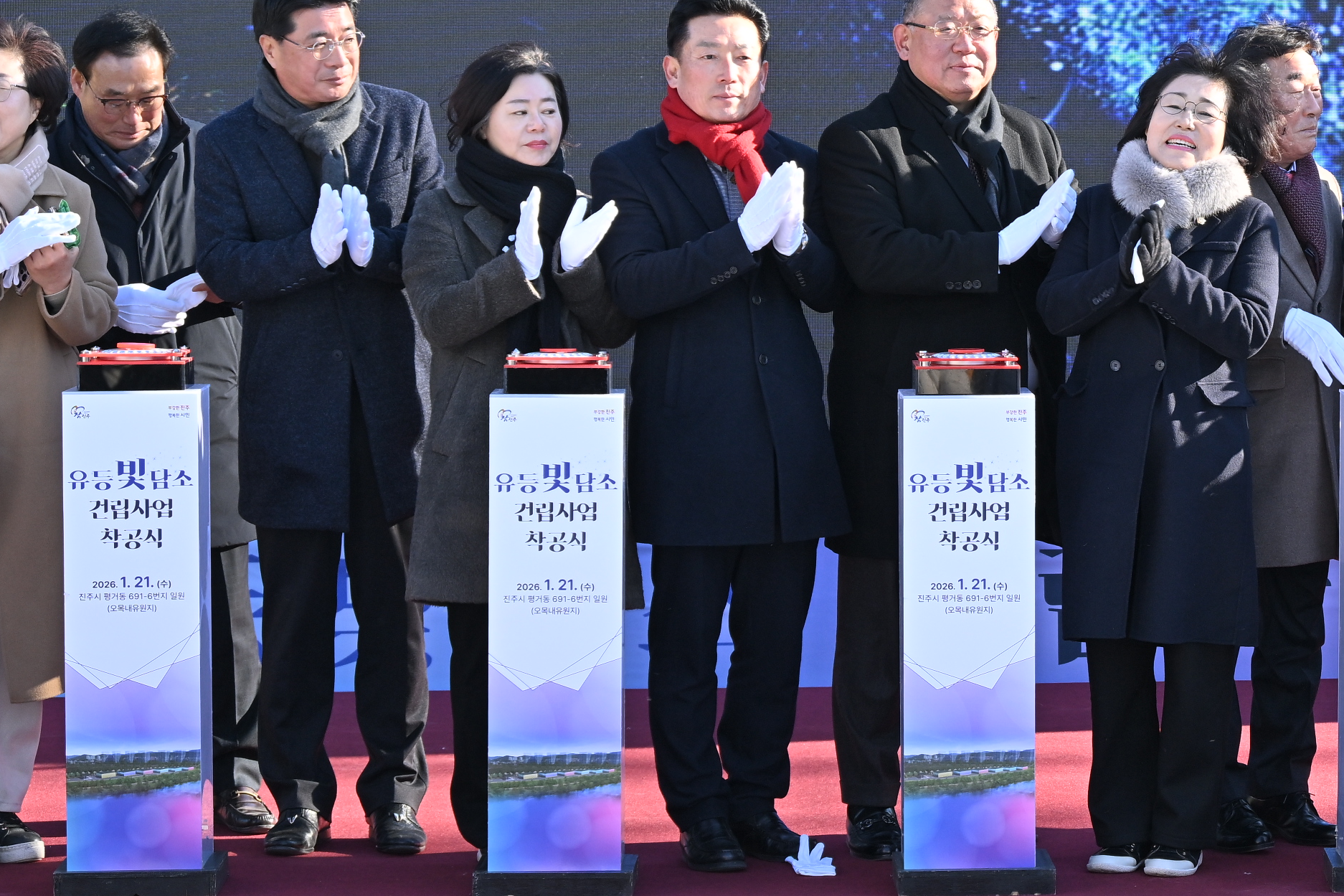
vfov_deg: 9.0
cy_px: 283
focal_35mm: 152
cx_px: 1456
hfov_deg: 13.3
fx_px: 5674
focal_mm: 69
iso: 250
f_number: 6.3
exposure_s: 1/250
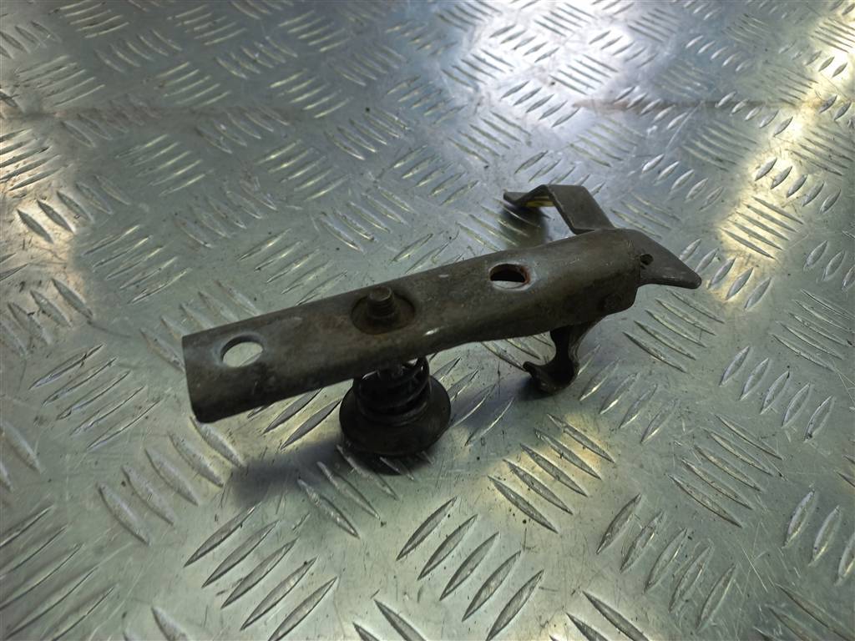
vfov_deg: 54.9
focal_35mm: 25
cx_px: 428
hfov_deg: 69.4
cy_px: 320
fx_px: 617
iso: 25
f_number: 1.8
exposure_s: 1/50
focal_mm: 4.6
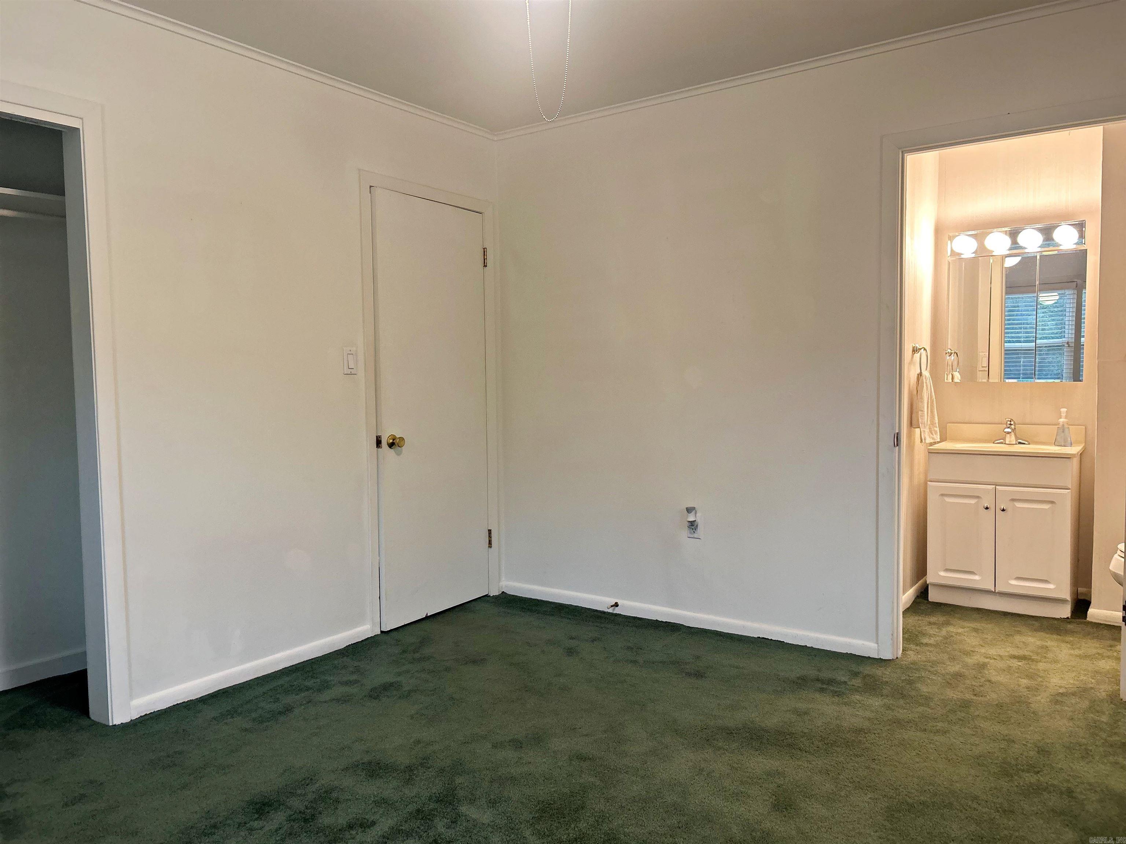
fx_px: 846
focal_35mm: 26
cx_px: 563
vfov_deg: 53.1
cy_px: 422
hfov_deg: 67.3
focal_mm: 5.7
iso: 125
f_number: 1.5
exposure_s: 1/60
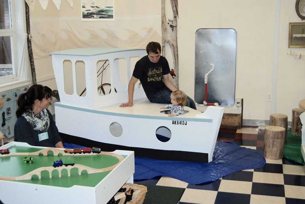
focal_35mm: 46
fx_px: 394
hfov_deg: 42.3
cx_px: 152
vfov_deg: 29.0
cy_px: 102
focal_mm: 31
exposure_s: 1/60
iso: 200
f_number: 4.5
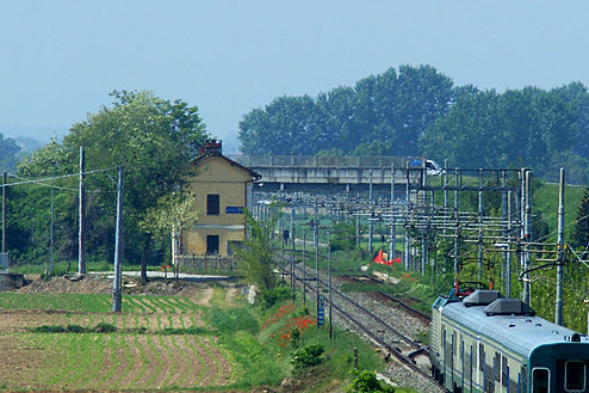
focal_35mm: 653
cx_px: 355
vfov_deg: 2.1
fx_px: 10680
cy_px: 250
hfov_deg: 3.2
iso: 200
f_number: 6.3
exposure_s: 1/640
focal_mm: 210
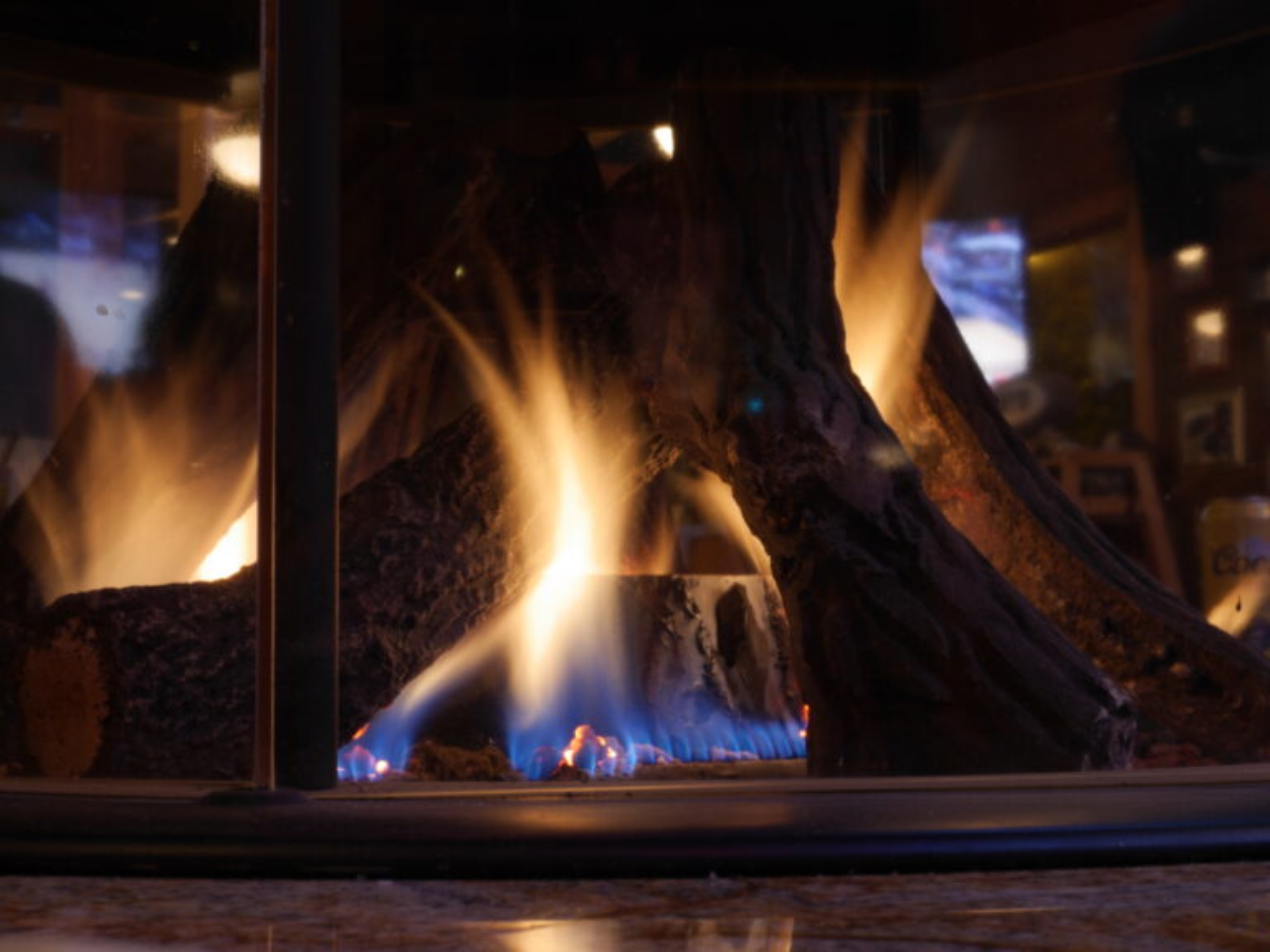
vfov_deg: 29.1
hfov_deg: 38.2
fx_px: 1834
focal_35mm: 50
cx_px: 635
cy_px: 476
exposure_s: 4
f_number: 16
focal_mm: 25
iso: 200
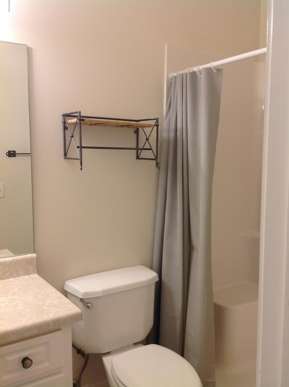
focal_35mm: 35
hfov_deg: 40.6
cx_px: 144
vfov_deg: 52.7
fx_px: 391
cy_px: 194
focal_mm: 4.28
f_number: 2.4
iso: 64
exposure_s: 1/40
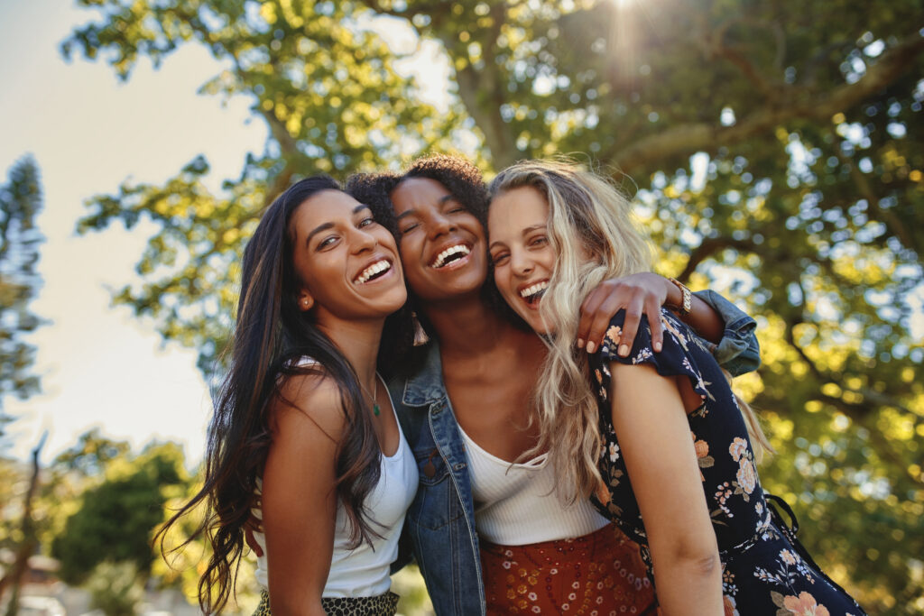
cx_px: 462
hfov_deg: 54.4
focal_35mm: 35
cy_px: 308
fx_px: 898
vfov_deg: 37.9
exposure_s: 1/400
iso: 160
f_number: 2.2
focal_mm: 35
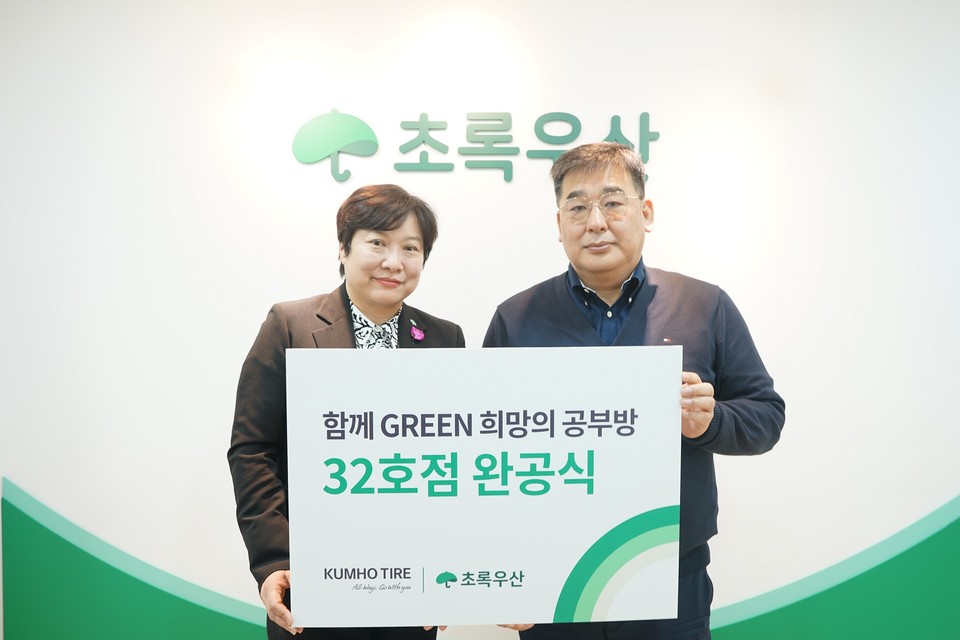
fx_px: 827
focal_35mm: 31
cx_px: 480
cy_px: 320
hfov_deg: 60.3
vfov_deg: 42.3
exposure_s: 1/8
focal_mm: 31
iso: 160
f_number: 5.6
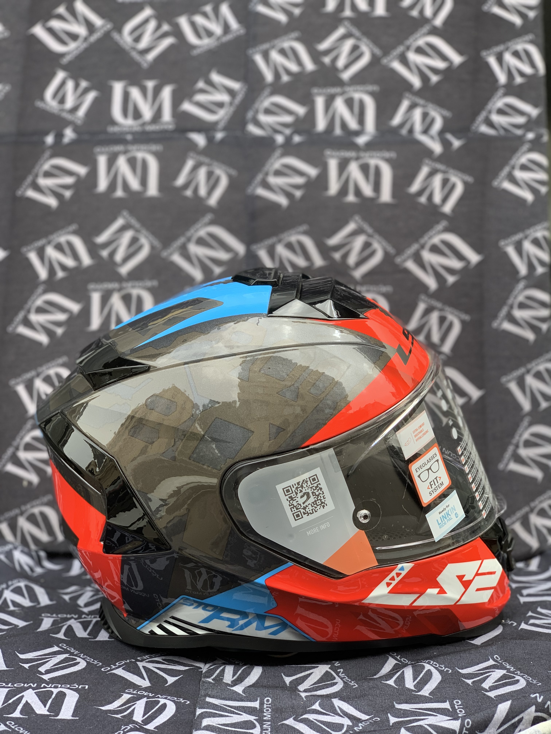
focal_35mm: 52
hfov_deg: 28.0
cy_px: 367
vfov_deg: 36.8
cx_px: 276
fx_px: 1104
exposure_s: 1/122
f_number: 2.4
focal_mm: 6
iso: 25
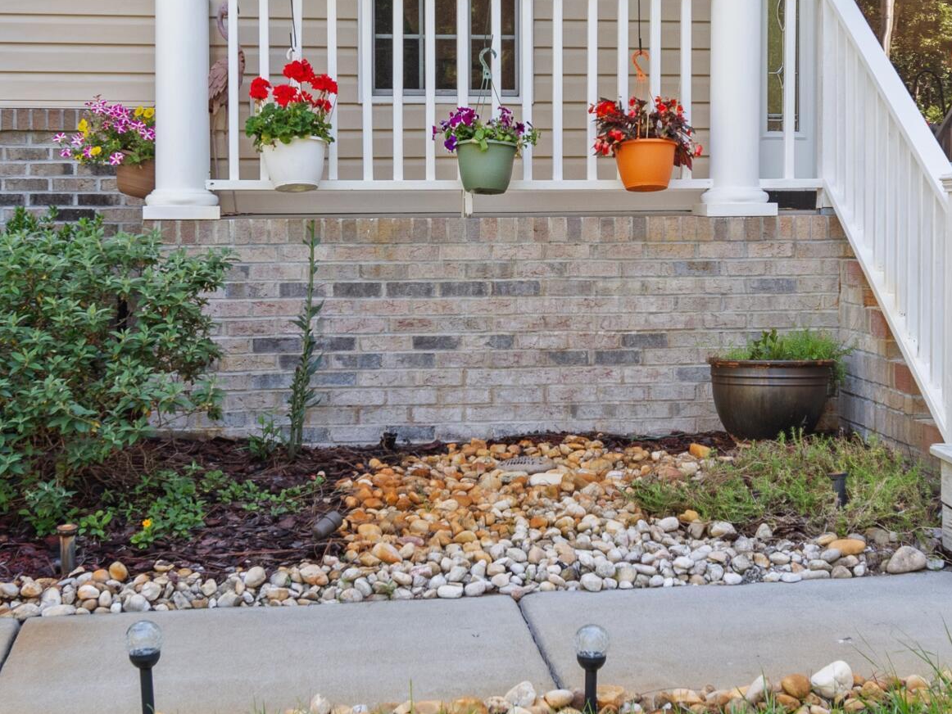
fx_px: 1843
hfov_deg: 28.9
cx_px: 546
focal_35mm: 67
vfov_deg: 21.8
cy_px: 224
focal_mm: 18
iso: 100
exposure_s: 1/10
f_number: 5.6
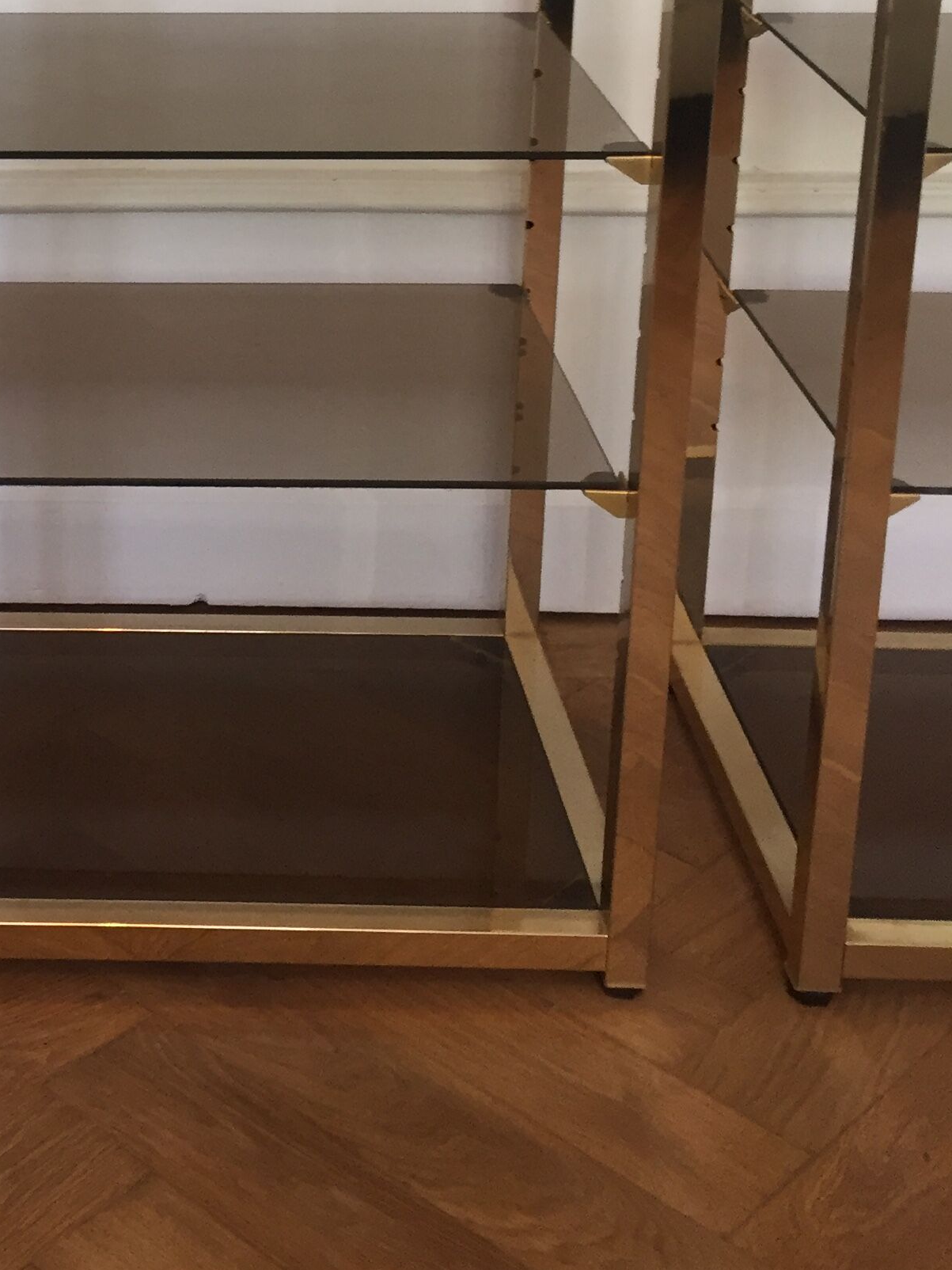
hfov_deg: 23.8
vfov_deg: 31.0
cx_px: 15
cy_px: 97
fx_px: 2163
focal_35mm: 59
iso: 125
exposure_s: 1/33
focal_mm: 4.15
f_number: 2.2
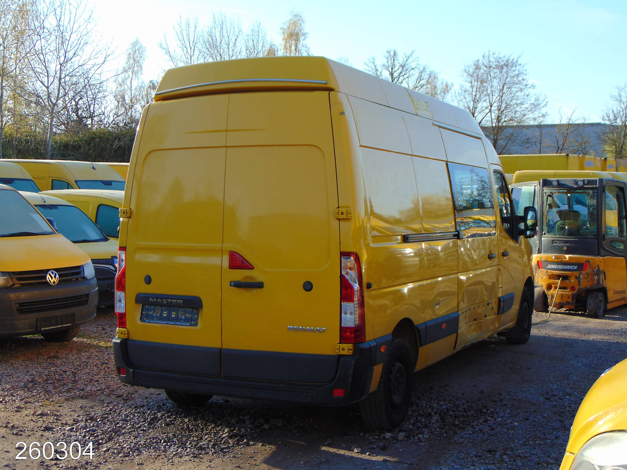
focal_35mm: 50
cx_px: 314
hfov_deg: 38.2
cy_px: 235
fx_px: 906
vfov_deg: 29.1
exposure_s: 1/320
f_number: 3.5
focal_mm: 9
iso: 80
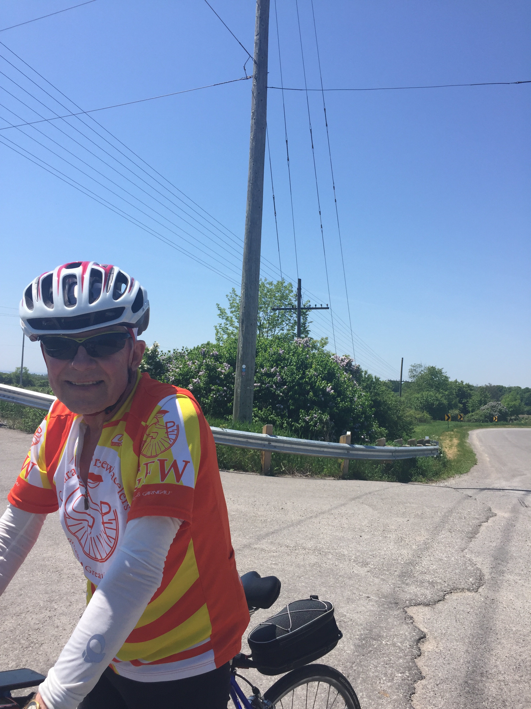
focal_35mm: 29
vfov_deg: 61.7
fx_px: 593
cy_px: 354
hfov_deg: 48.2
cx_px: 266
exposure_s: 1/1980
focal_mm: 4.15
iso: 32
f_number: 2.2
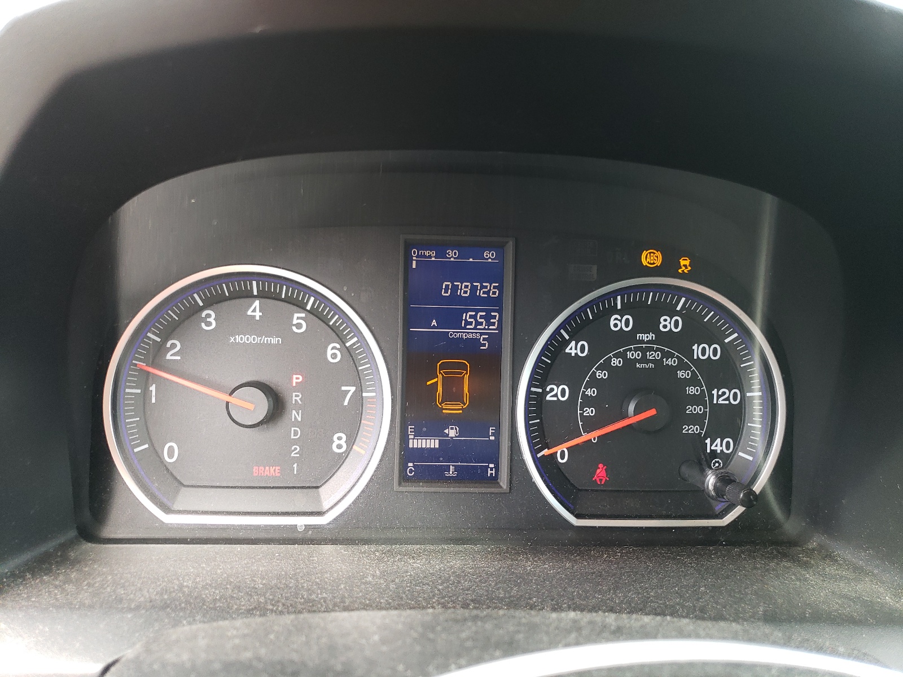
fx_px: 678
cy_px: 338
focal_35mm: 26
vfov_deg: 53.1
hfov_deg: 67.3
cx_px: 452
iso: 95
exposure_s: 1/120
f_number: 1.5
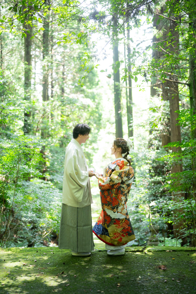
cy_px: 147
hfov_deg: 27.0
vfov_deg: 39.6
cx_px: 98
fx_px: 408
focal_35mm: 50
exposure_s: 1/200
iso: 500
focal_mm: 50
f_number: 2
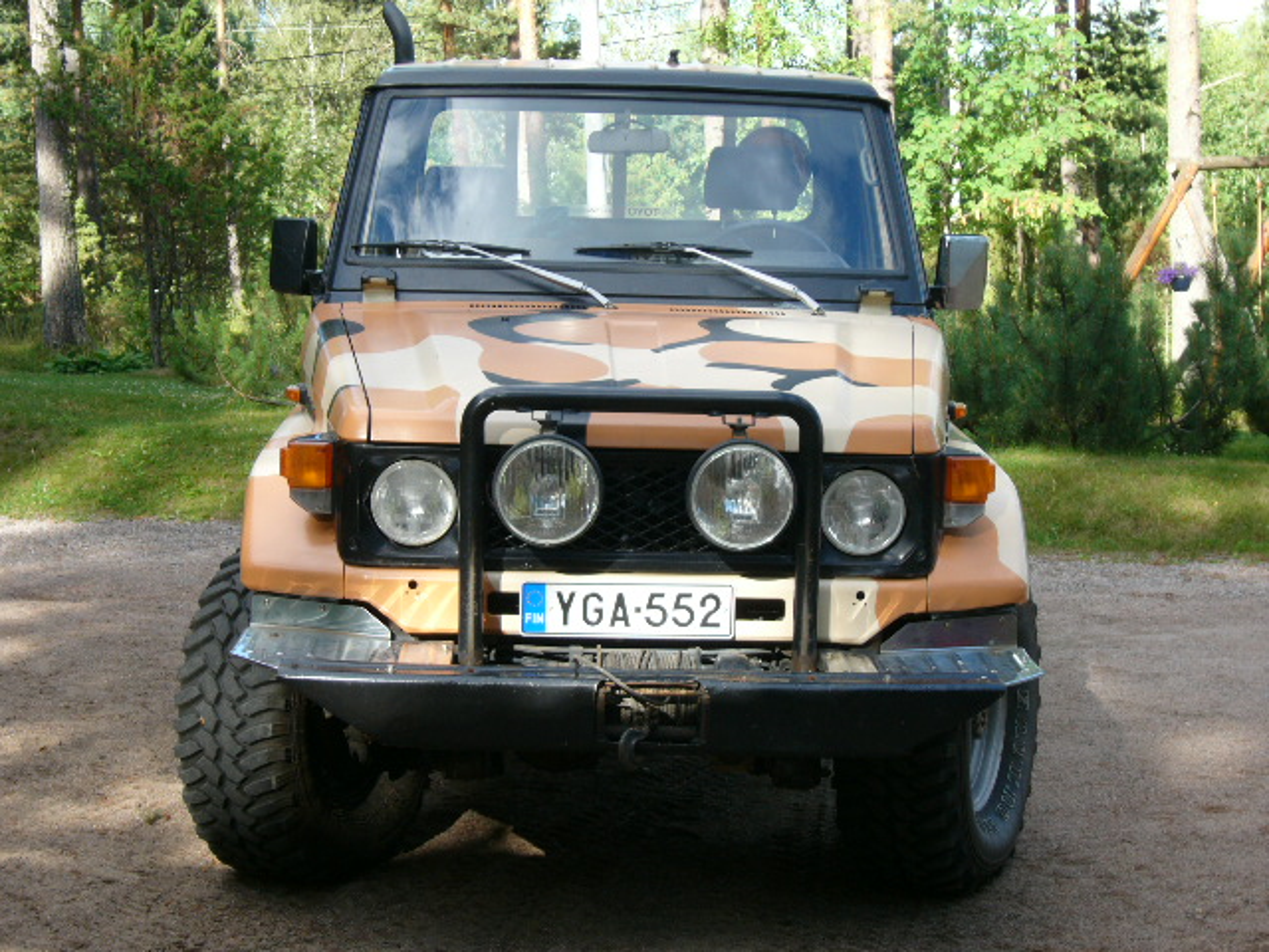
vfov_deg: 21.3
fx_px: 2529
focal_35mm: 69
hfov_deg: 28.2
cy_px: 476
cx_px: 634
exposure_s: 1/100
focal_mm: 11.5
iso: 80
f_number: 4
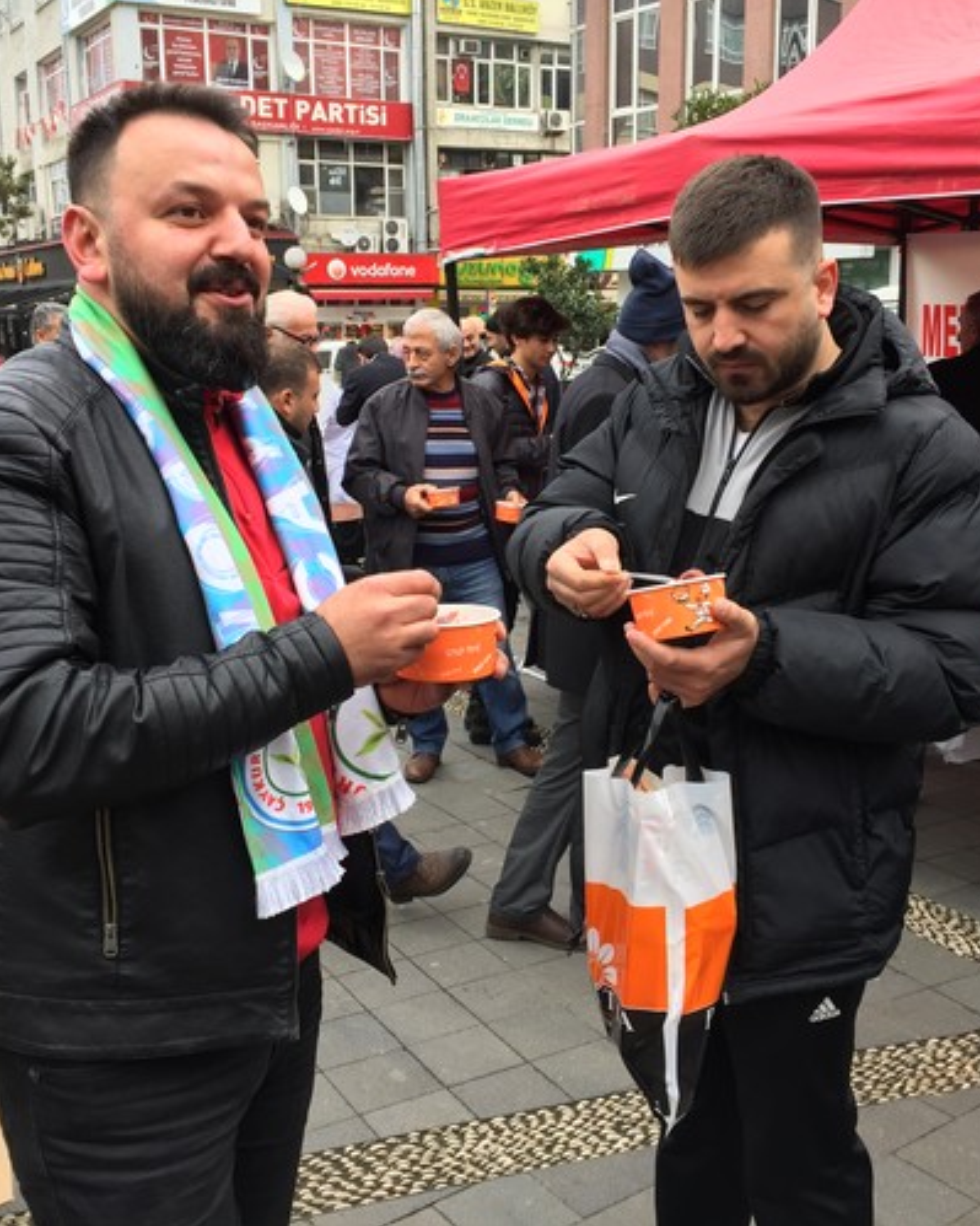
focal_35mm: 38
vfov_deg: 47.9
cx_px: 501
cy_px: 614
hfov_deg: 39.1
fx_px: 1378
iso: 32
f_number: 2.2
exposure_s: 1/153
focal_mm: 4.15
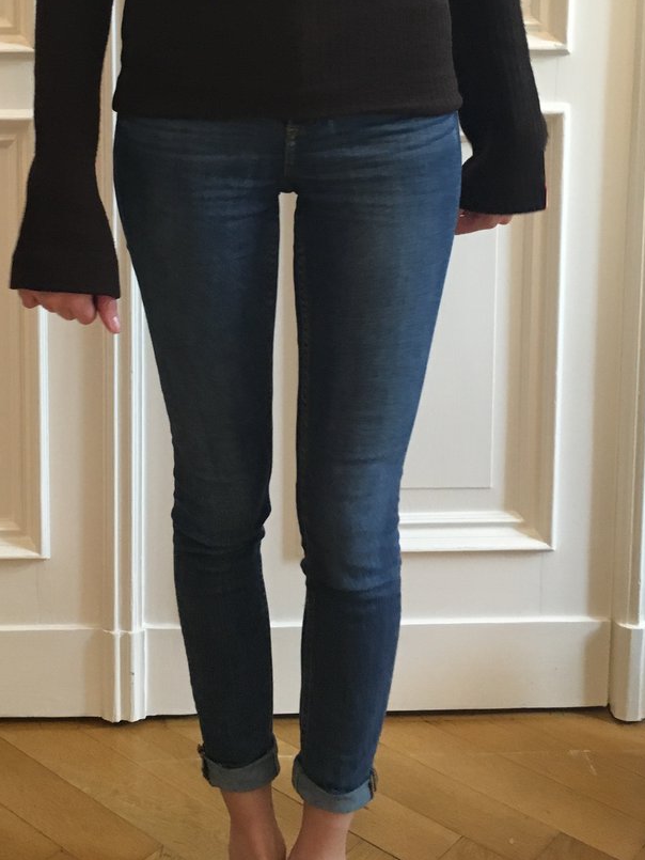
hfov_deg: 30.0
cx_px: 192
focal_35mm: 48
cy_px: 154
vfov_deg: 38.0
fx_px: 1192
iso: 200
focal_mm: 4.15
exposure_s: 1/33
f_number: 2.2
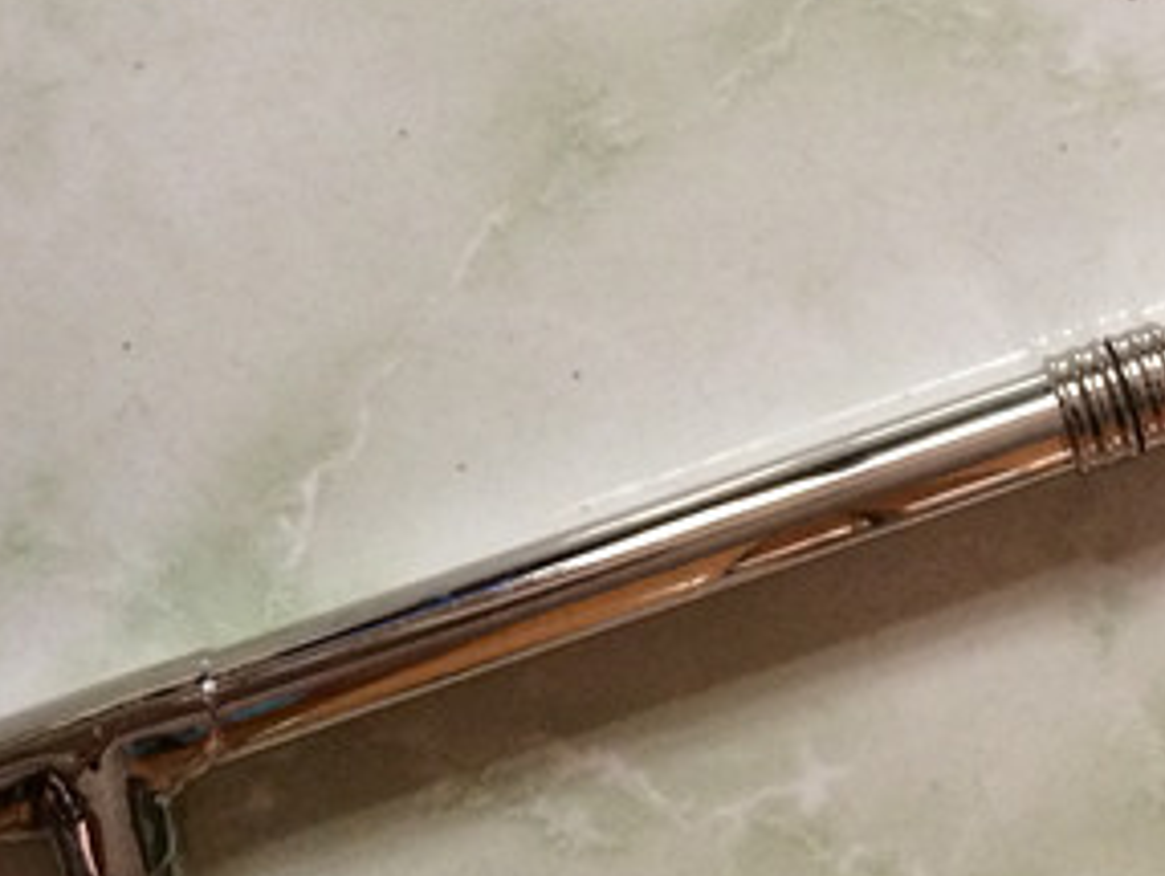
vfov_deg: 18.1
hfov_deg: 23.6
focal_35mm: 81
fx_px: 2728
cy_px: 216
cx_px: 1002
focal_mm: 4.15
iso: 250
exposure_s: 1/30
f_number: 2.2
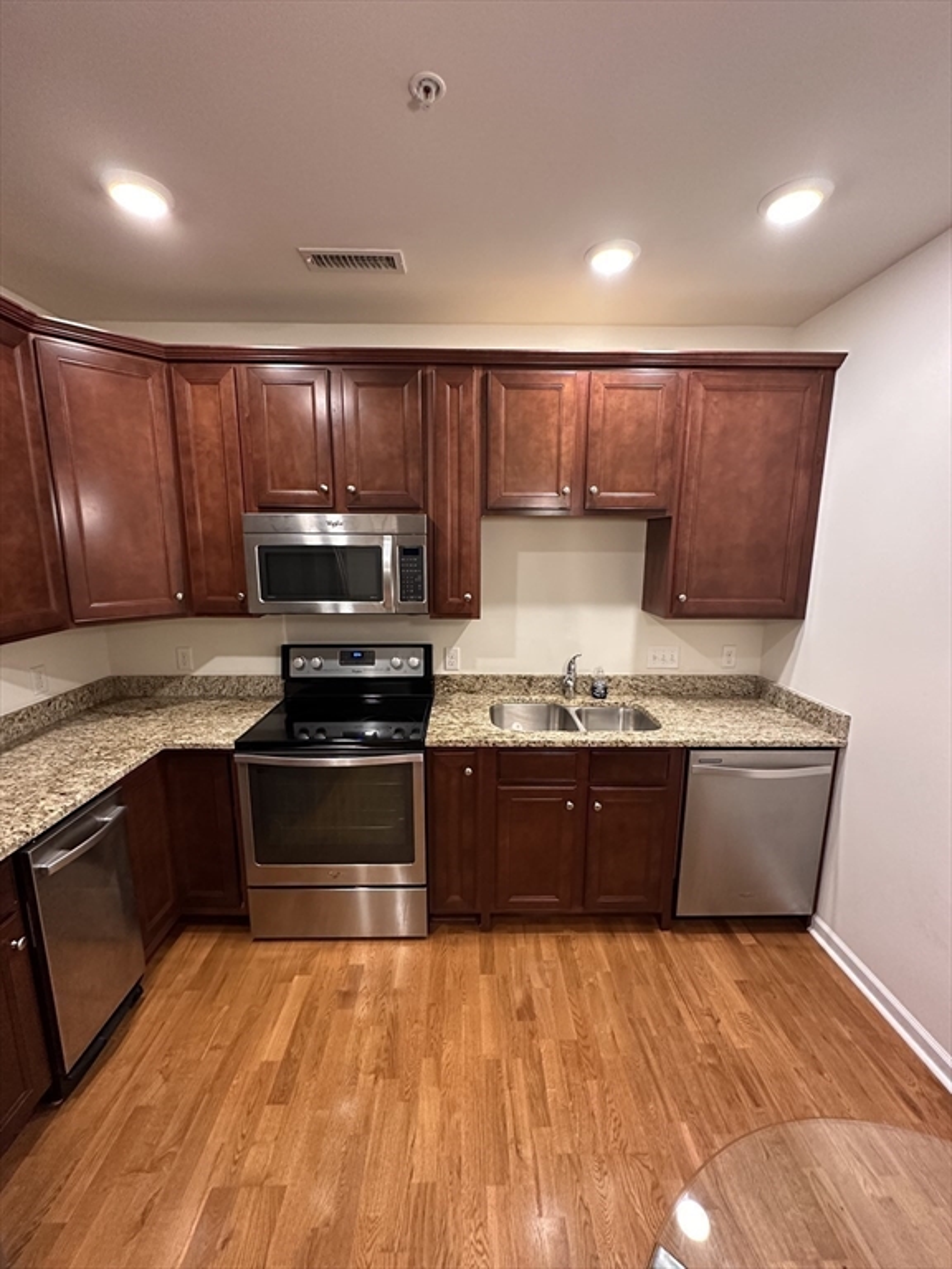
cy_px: 634
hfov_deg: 85.7
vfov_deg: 102.1
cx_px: 476
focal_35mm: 14
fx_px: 513
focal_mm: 2.22
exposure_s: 1/60
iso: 500
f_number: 2.2
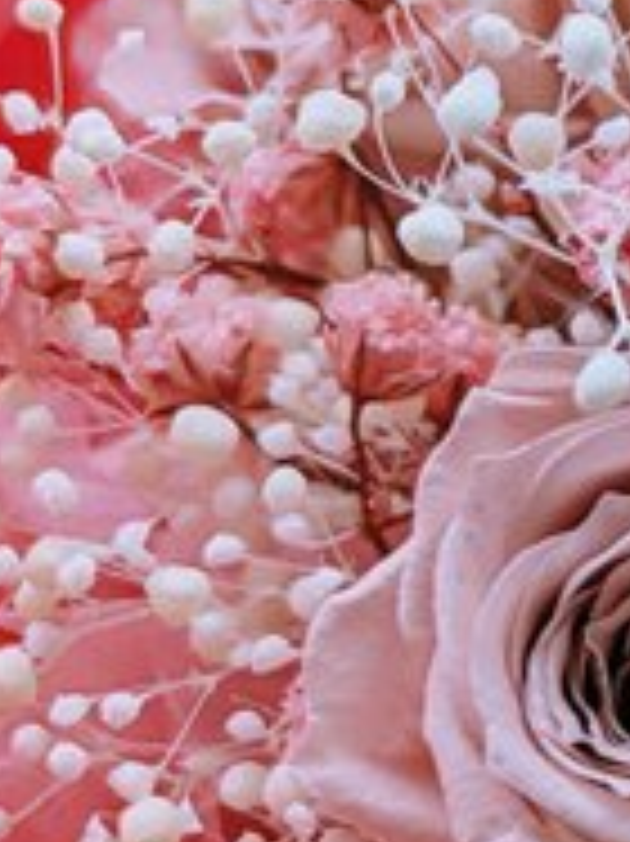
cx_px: 972
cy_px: 342
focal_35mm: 114
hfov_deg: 12.3
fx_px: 2770
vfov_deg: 17.3
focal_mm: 5.43
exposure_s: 1/120
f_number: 1.89
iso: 107
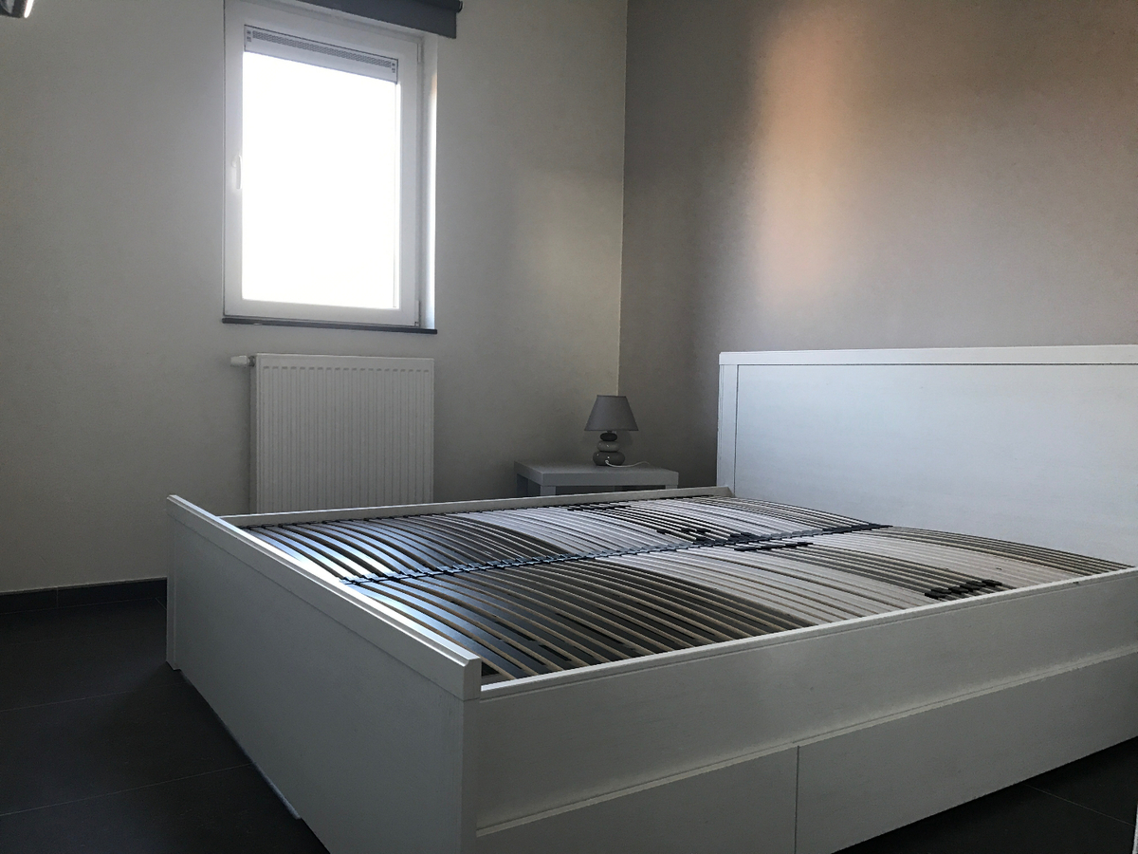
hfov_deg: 63.4
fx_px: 920
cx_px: 569
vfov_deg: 49.7
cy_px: 427
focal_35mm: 28
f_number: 1.8
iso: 40
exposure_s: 1/25
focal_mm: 3.99
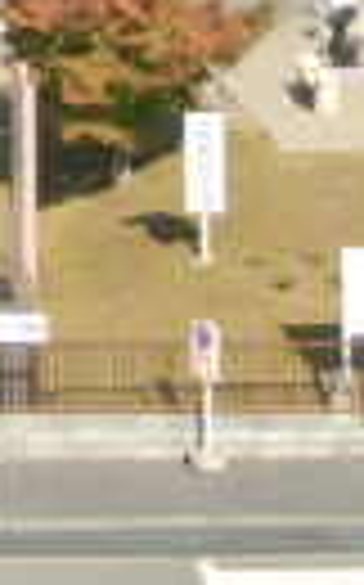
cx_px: -191
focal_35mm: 122
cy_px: -410
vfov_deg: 15.2
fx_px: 1936
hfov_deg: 10.4
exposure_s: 1/200
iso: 100
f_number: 9
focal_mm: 15
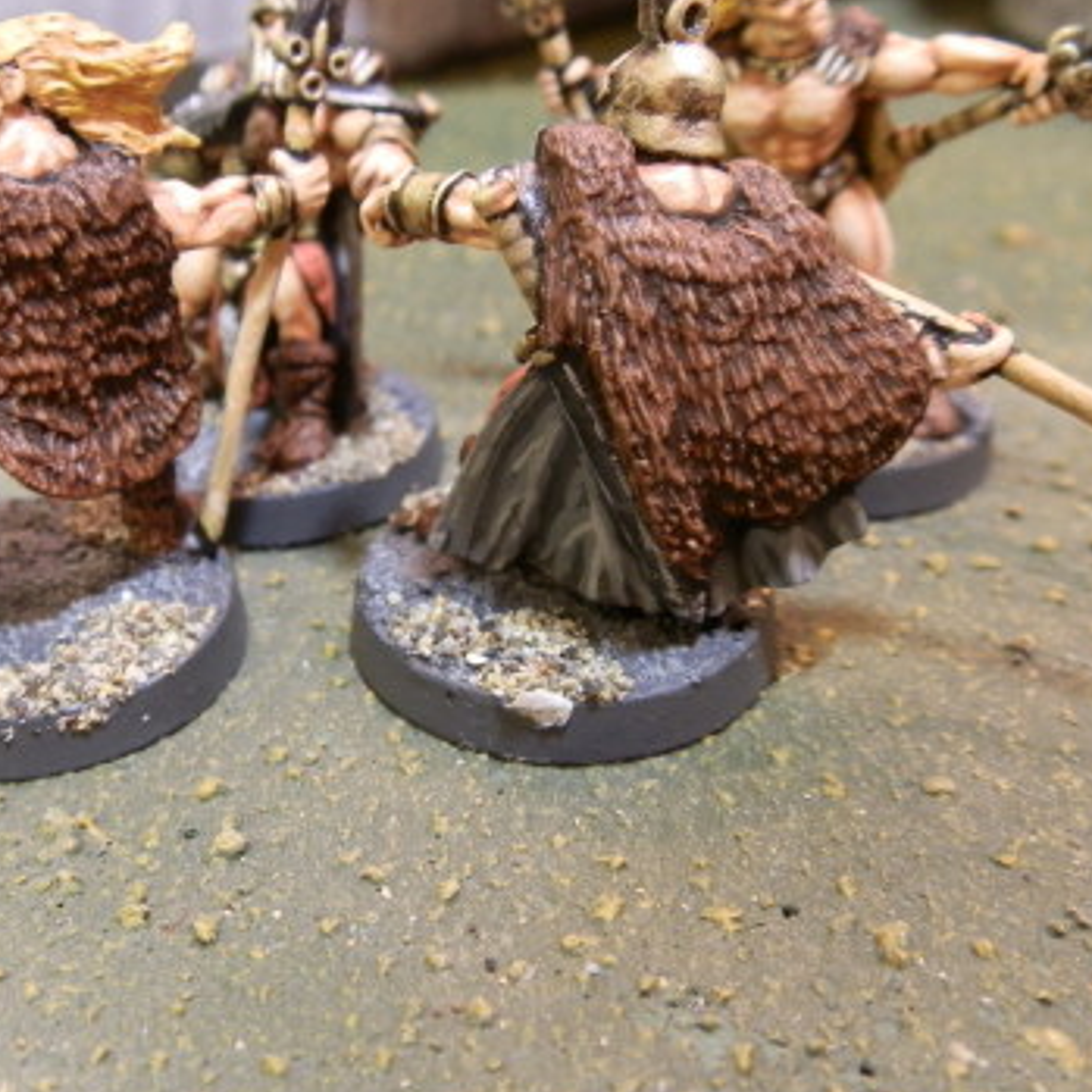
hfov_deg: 43.2
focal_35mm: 38
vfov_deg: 43.8
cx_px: 363
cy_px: 485
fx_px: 1356
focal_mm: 5
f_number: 3.1
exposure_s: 1/10
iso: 200
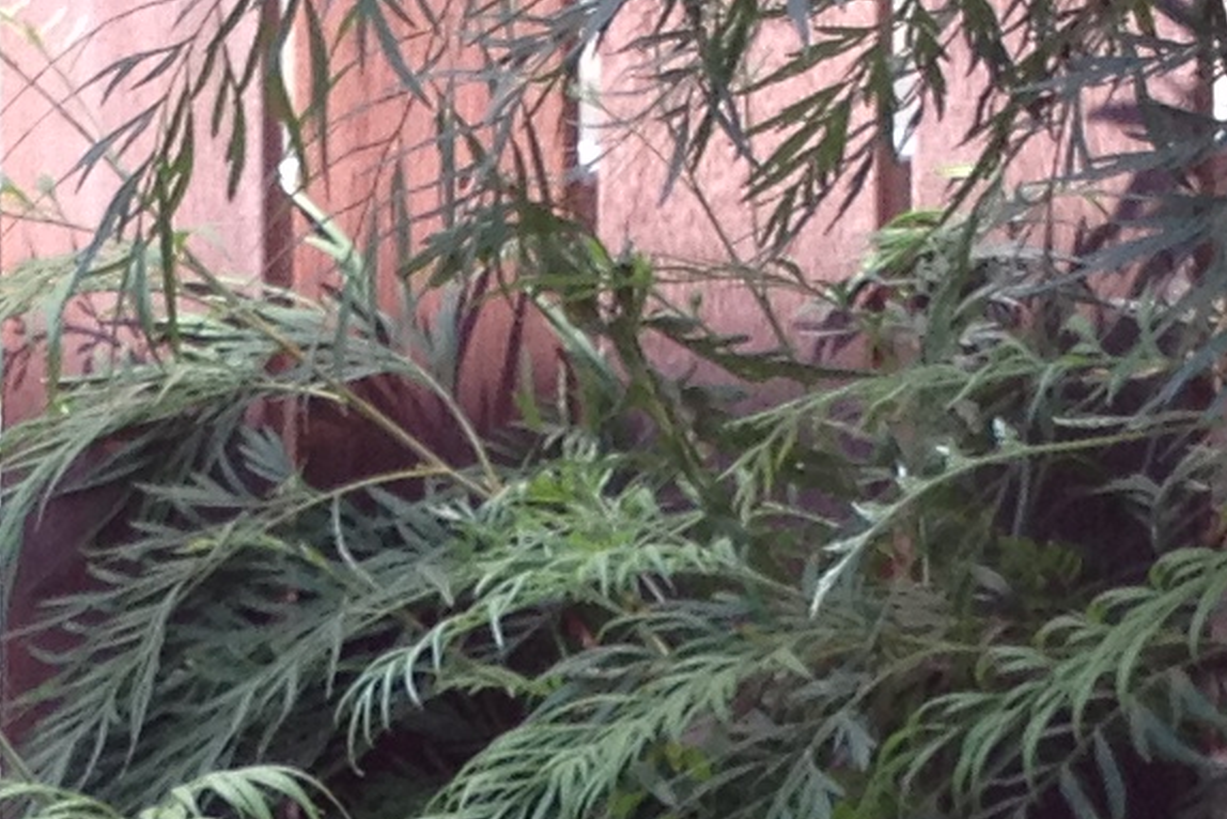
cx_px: 368
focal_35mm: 207
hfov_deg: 9.9
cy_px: 1189
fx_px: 7057
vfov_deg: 6.6
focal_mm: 4.28
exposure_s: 1/214
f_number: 2.4
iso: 64
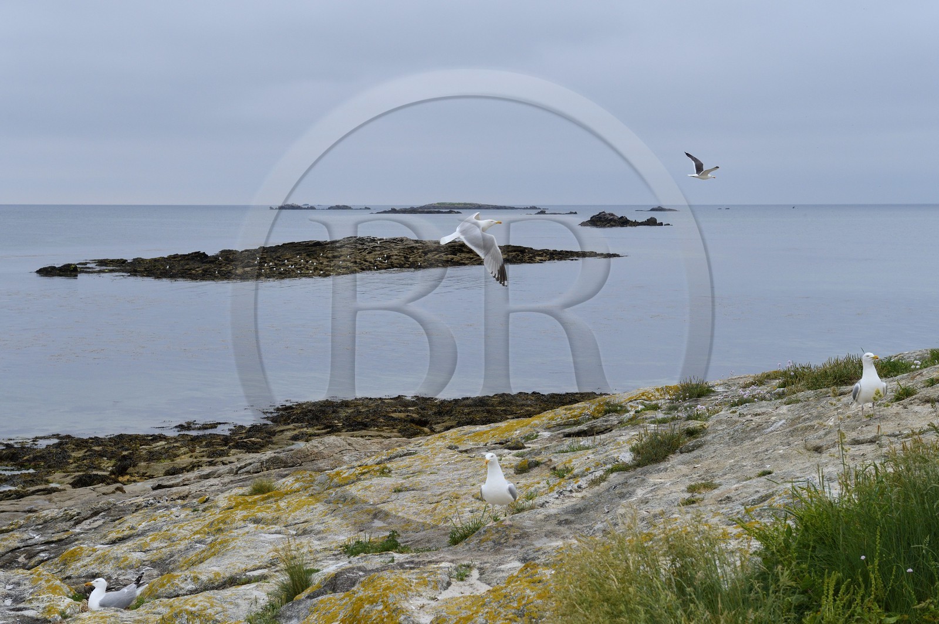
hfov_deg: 33.4
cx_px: 470
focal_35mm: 60
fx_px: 1564
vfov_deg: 22.6
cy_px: 312
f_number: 8
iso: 800
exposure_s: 1/1000
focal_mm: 60
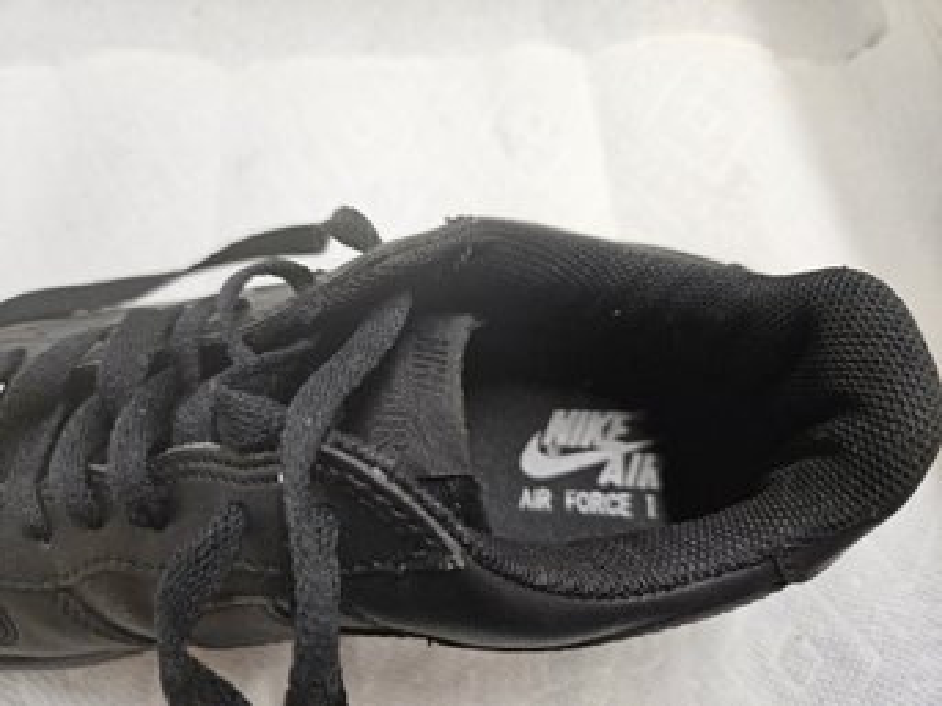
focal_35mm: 23
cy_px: 353
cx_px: 471
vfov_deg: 58.8
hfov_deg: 73.9
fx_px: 626
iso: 500
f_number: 1.8
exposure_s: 1/120
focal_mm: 5.4
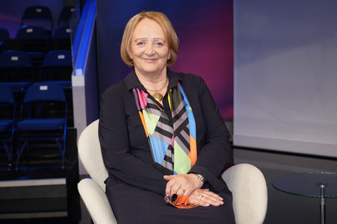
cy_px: 112
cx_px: 168
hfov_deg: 38.2
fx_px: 486
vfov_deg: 26.0
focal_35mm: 52
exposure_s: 1/160
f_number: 5
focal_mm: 52
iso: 2000
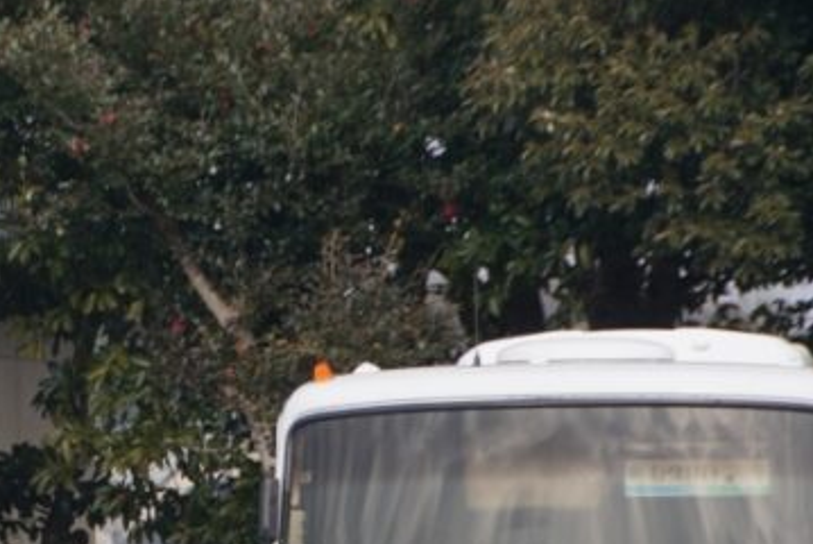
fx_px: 19324
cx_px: -18
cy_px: 680
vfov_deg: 1.6
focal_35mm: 855
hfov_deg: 2.4
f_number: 6.3
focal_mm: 200
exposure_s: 1/320
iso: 100
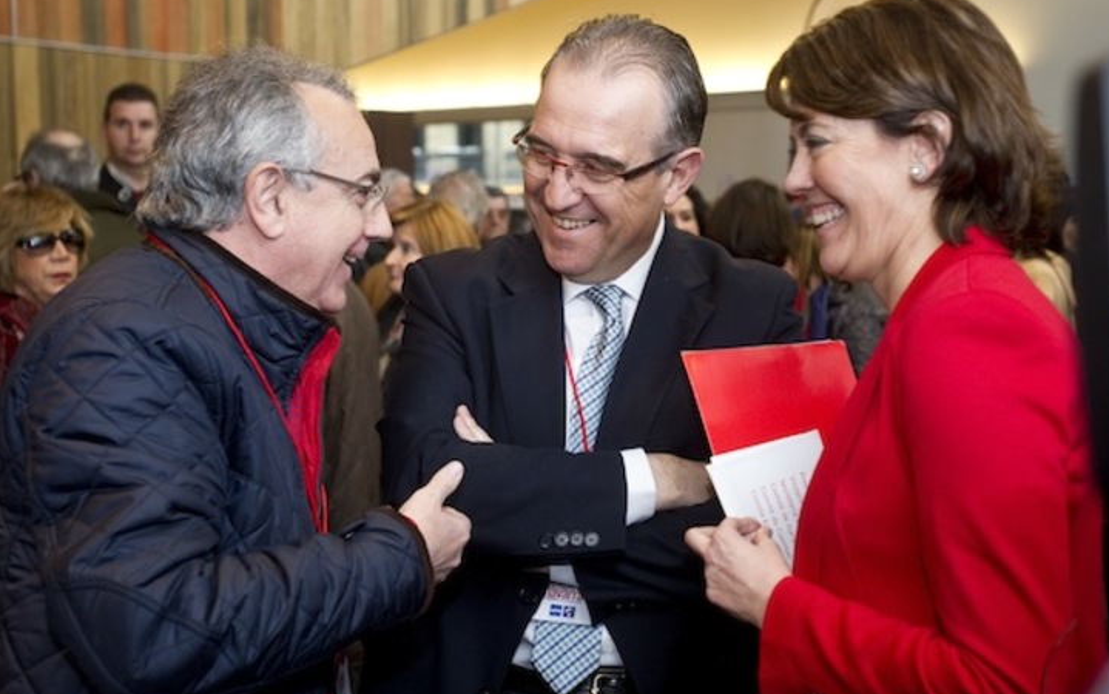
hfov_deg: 54.0
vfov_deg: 35.4
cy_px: 350
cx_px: 557
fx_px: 1088
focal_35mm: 36
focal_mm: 35
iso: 1250
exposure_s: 1/125
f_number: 3.2
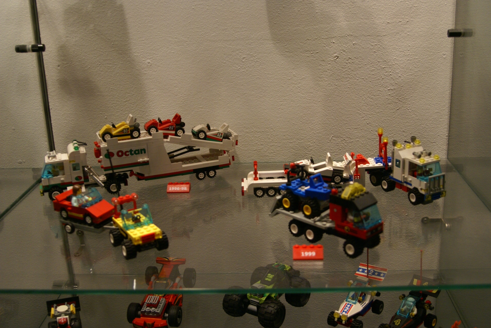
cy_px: 164
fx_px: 573
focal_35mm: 42
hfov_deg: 46.4
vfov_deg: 31.9
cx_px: 246
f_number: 4
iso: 400
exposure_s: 1/40
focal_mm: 28
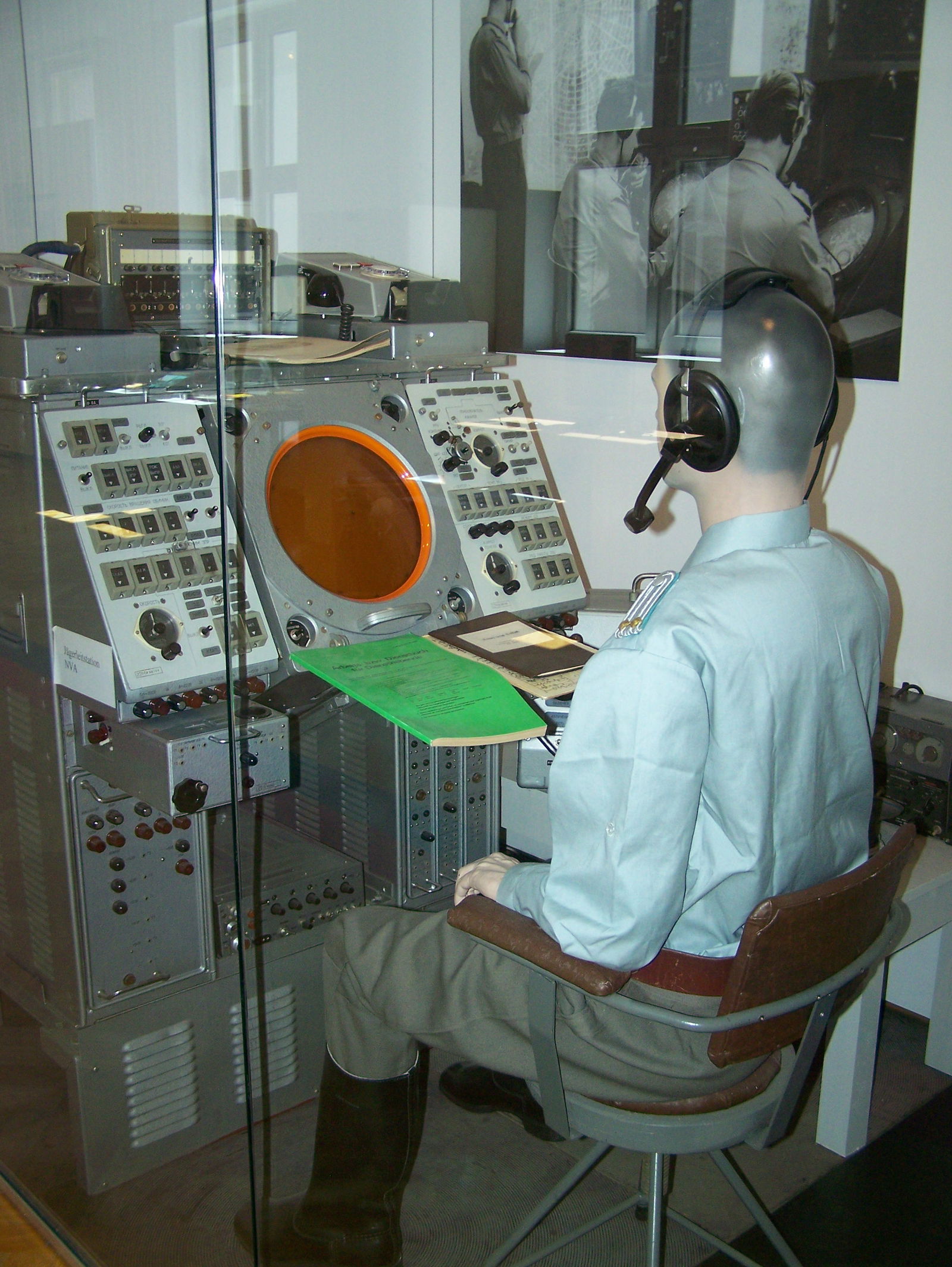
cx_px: 476
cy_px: 634
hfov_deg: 37.8
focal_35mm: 38
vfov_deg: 48.9
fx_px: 1392
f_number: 2.8
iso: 160
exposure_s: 1/60
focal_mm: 6.3
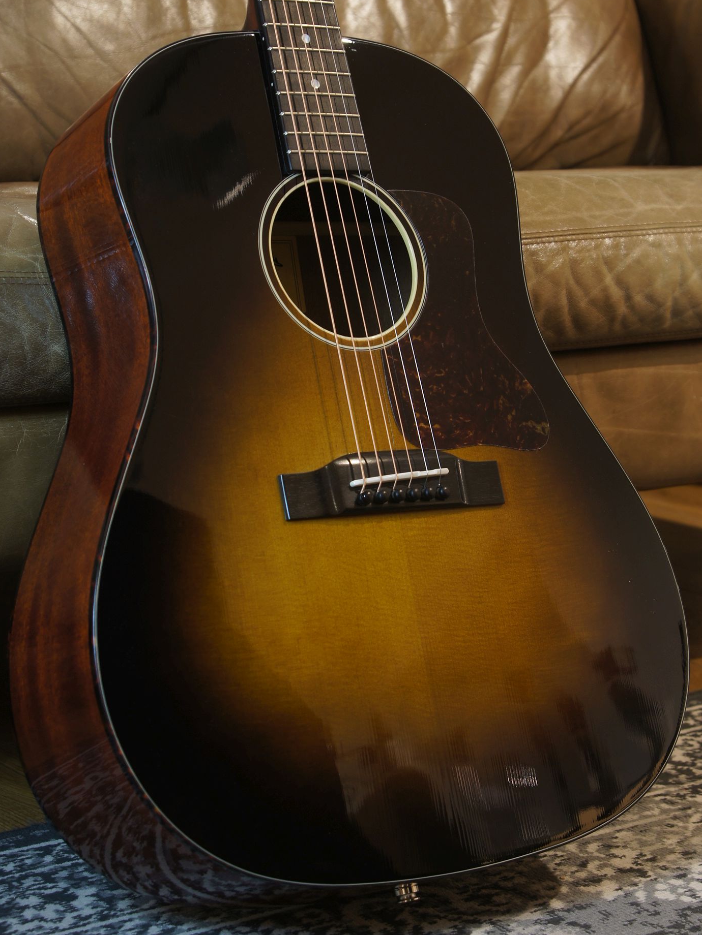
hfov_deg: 18.3
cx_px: 328
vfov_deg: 24.2
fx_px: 2179
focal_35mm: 81
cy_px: 370
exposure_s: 1/5
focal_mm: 45
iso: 100
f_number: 6.3
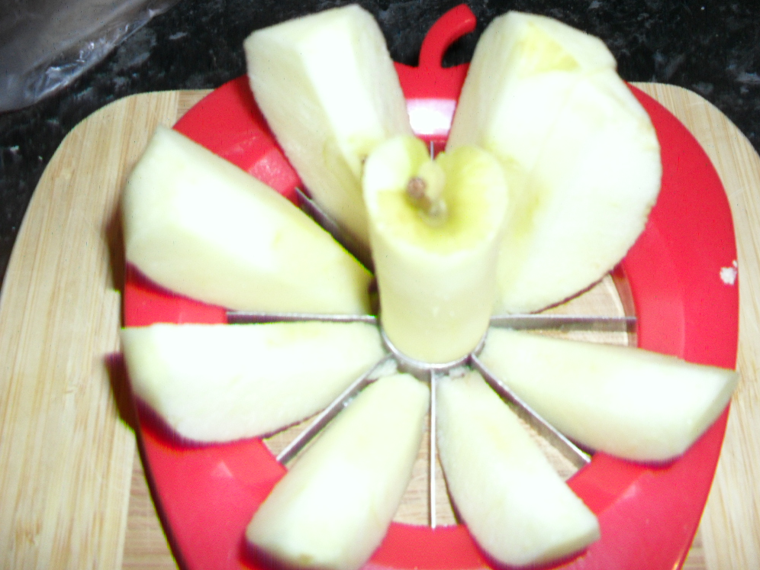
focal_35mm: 36
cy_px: 285
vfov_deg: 39.7
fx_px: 790
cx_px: 390
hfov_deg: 51.3
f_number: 3.2
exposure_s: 1/45
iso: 200
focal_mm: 6.3
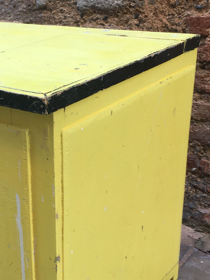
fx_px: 502
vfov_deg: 31.2
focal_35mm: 62
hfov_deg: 22.9
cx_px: 14
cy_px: 158
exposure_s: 1/50
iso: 25
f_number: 2.2
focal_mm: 4.15
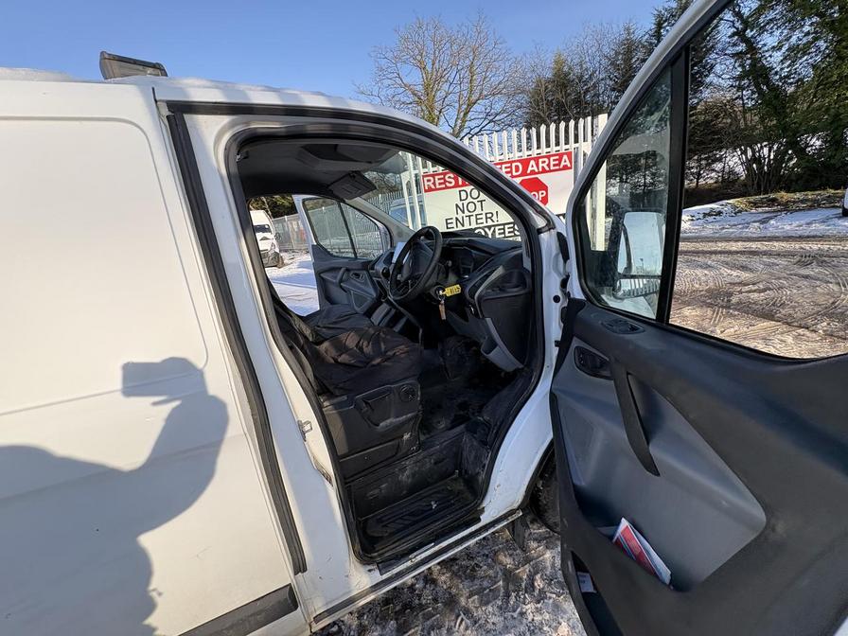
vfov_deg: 85.7
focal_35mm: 14
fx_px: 343
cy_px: 318
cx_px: 424
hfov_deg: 102.1
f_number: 2.2
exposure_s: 1/337
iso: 64
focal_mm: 2.22
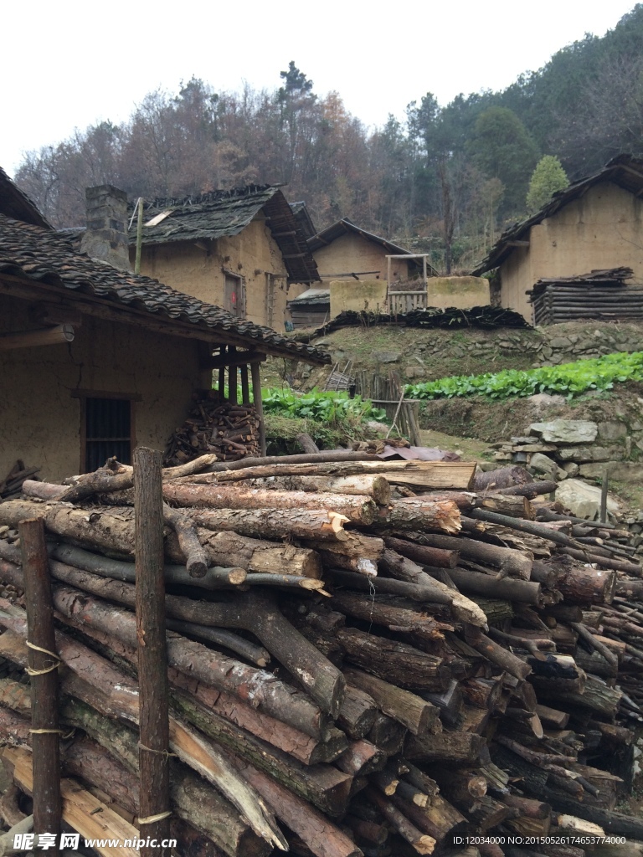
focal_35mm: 29
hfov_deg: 48.2
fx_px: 718
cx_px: 322
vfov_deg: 61.7
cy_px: 428
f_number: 2.2
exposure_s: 1/181
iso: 32
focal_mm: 4.15
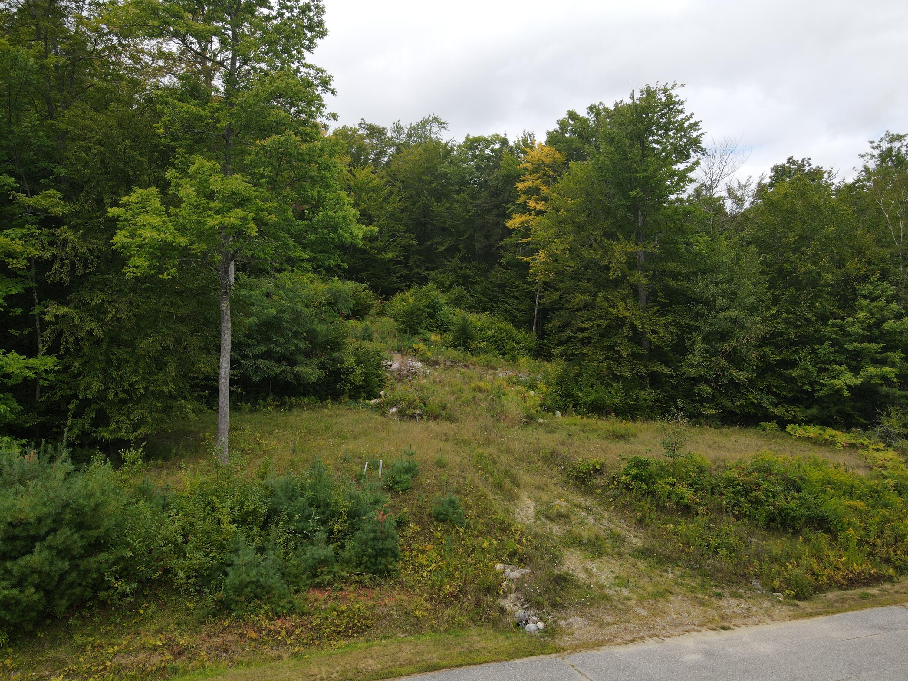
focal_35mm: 24
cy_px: 340
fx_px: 630
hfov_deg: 71.6
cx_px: 454
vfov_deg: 56.8
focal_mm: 4.5
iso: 100
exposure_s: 1/400
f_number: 2.8
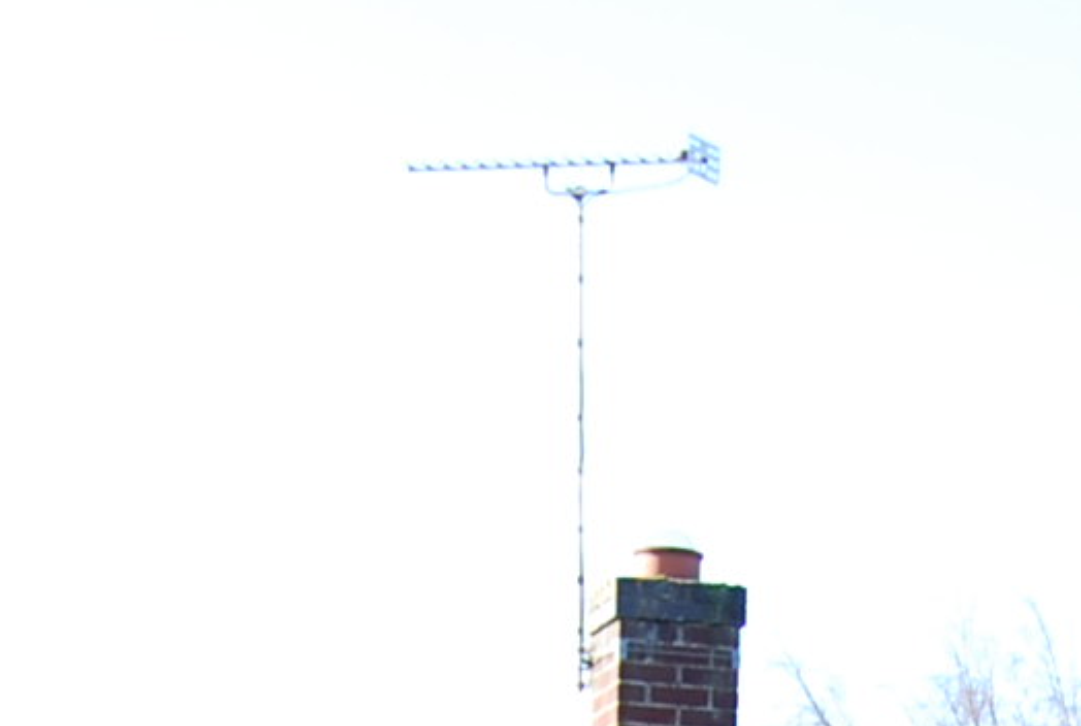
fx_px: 5741
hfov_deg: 10.6
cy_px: 1815
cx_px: 1225
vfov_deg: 6.8
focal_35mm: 191
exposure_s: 1/125
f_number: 5.6
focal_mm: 23
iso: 110
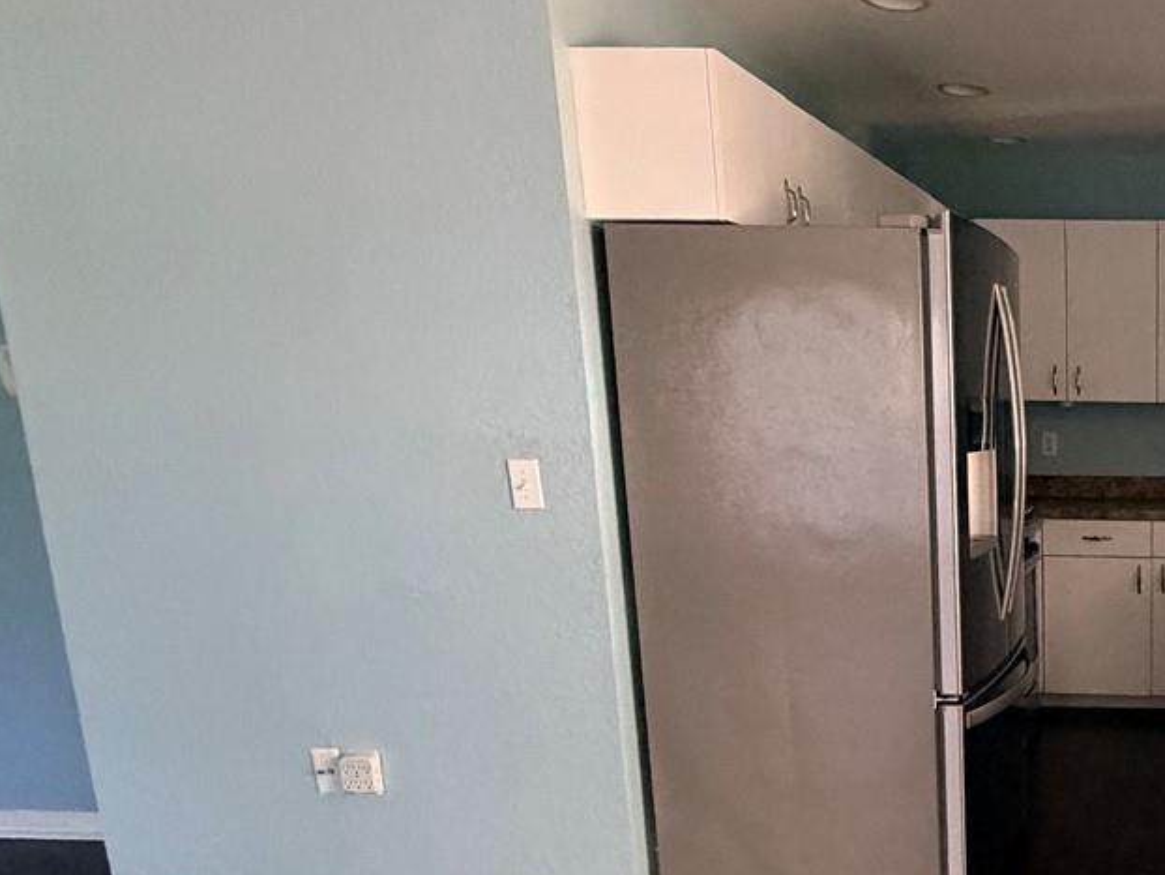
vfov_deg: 38.5
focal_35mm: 36
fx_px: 1212
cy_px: 669
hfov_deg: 43.4
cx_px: 1184
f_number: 2.2
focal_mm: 2.22
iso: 640
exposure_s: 1/60
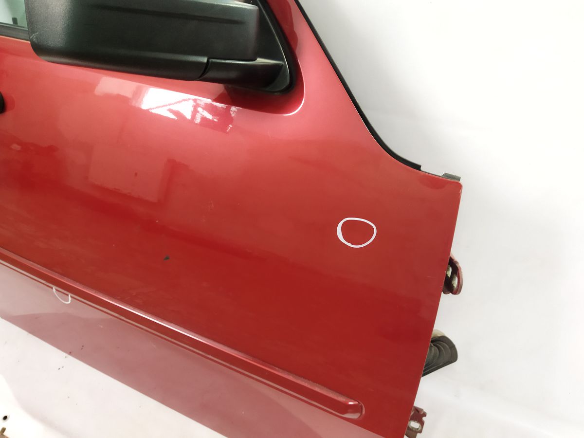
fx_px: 456
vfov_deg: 51.4
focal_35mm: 27
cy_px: 219
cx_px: 292
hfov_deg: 65.3
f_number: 1.79
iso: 450
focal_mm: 4.71
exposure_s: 1/25
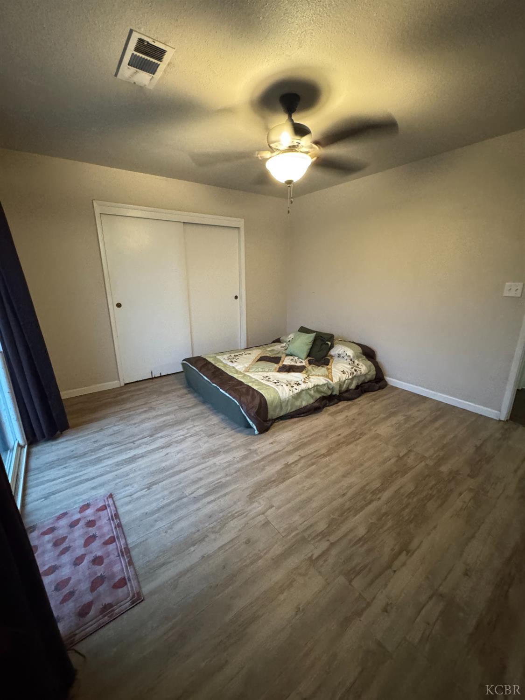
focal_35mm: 14
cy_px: 350
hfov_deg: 85.7
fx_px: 283
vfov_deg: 102.1
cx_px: 262
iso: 1000
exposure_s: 1/40
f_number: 2.2
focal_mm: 2.22
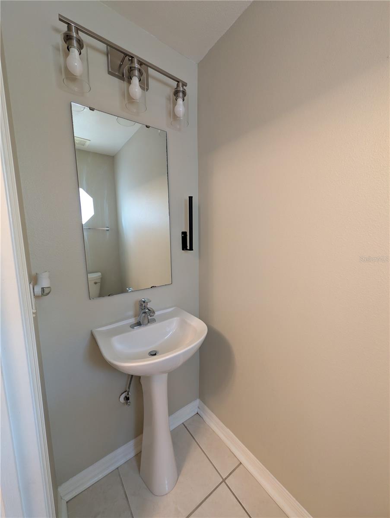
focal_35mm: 12
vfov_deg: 110.5
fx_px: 180
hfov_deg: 94.6
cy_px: 259
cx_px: 195
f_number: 1.7
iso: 185
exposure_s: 1/24
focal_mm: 2.02
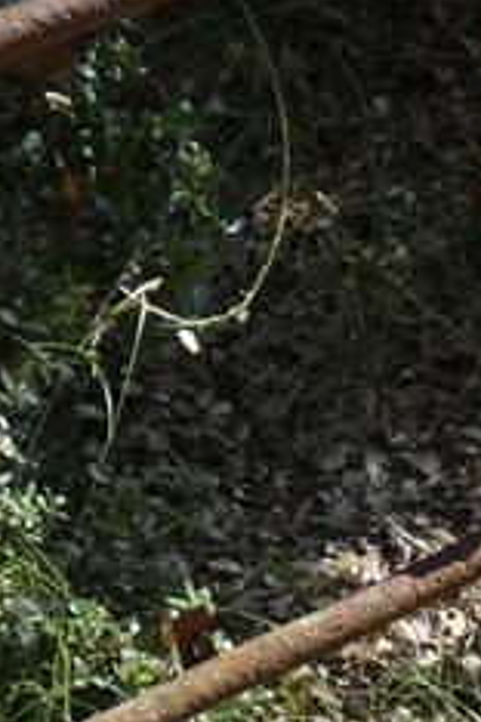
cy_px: 1092
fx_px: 4148
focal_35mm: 207
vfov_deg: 9.6
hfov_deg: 6.6
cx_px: 697
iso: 80
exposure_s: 1/320
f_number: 3.5
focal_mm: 6.8
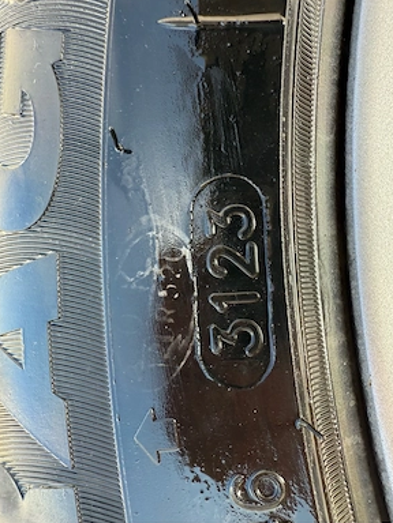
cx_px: 202
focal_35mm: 25
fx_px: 378
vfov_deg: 69.4
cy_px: 252
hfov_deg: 54.9
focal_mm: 2.22
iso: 80
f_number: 2.2
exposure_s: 1/99
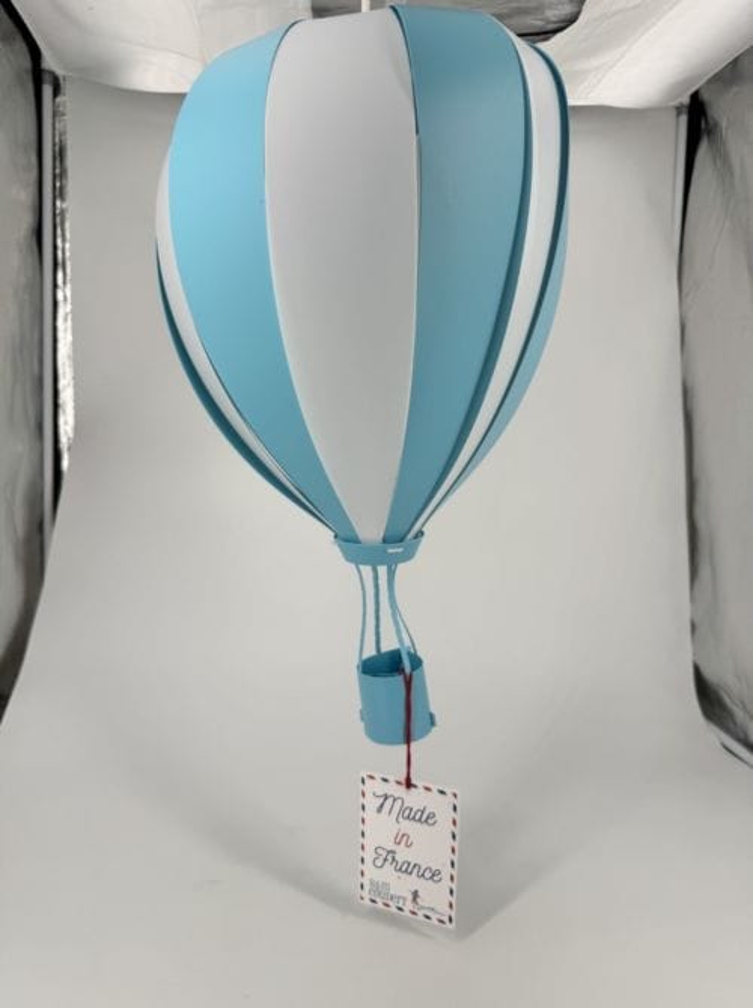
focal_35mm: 24
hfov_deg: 56.7
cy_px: 504
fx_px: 698
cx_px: 376
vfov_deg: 71.7
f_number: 1.78
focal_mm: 6.76
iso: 80
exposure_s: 1/2041
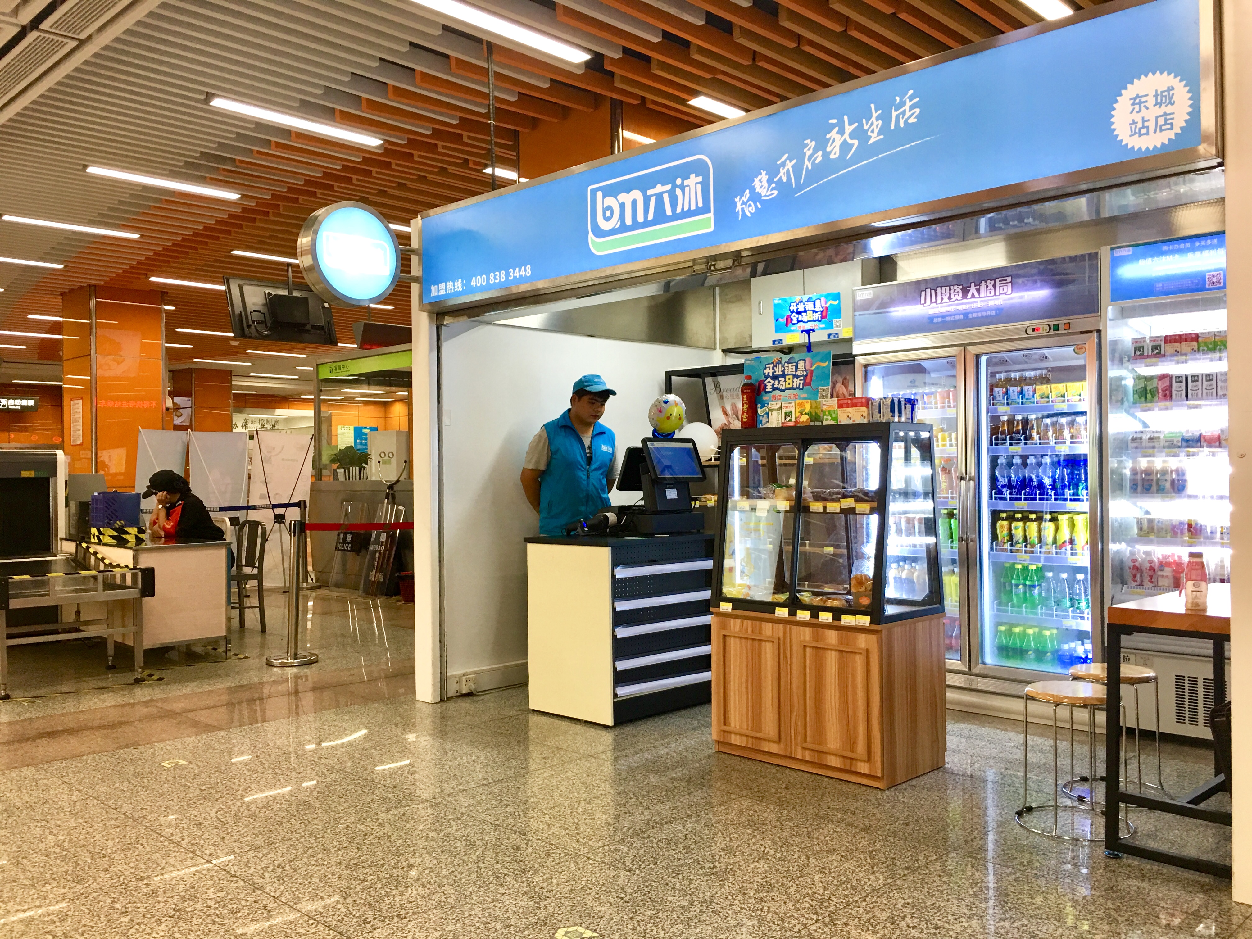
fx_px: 1049
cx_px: 626
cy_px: 470
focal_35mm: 29
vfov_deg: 48.2
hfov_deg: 61.7
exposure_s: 1/33
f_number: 2.2
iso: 50
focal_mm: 4.15
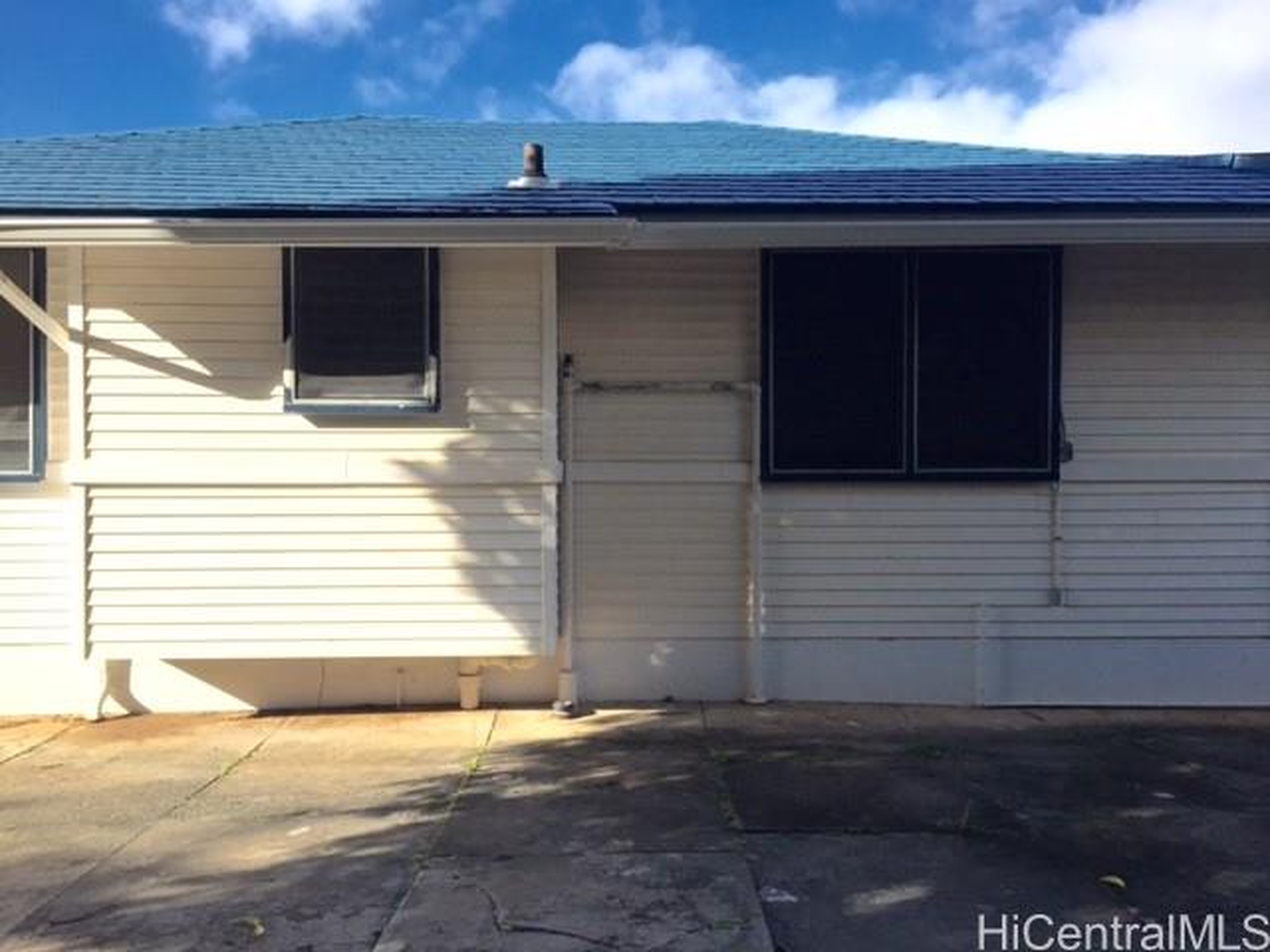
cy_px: 476
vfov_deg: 48.2
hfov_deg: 61.7
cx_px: 635
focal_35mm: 29
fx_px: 1064
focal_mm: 4.15
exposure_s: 1/1721
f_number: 2.2
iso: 32
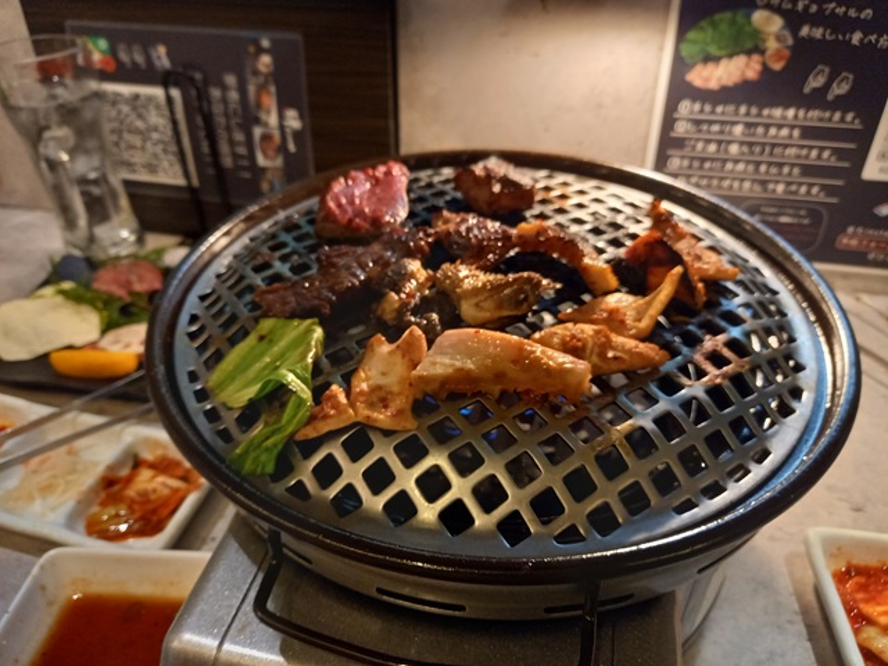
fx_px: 641
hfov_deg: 69.4
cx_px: 444
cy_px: 333
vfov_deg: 54.9
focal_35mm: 25
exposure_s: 1/30
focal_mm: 4.65
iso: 400
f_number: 1.8
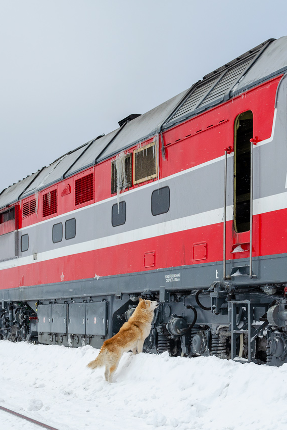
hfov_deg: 21.0
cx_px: 238
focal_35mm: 64
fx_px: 765
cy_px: 216
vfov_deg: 31.4
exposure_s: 1/320
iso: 200
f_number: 7.1
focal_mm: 28
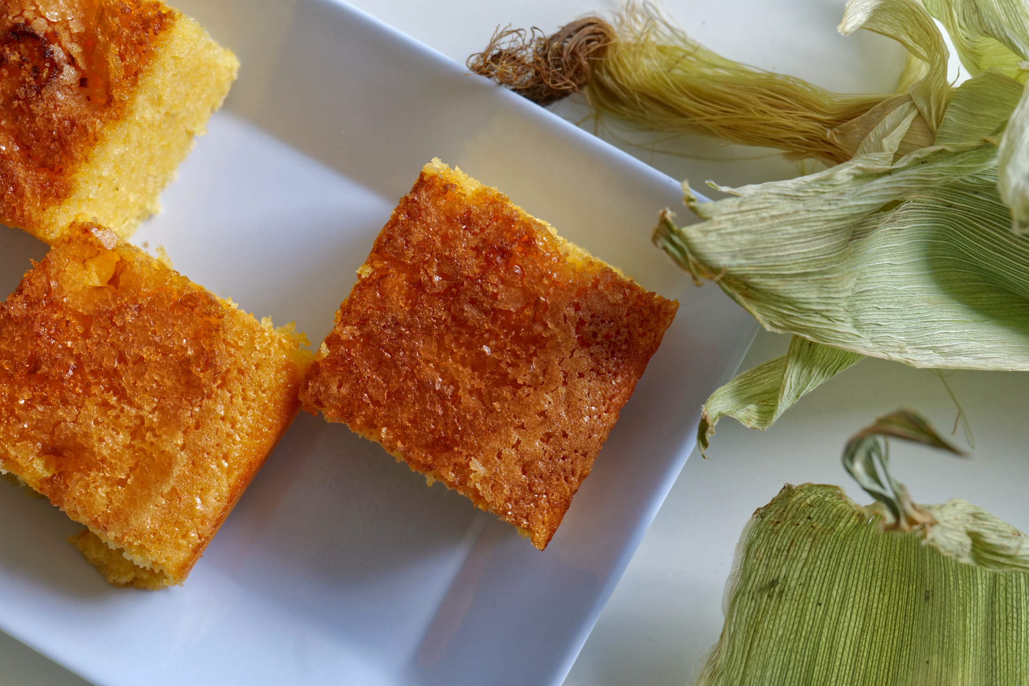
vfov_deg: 23.4
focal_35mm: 58
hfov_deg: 34.5
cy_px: 343
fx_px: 1658
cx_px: 514
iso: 800
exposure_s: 1/60
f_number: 8
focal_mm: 58
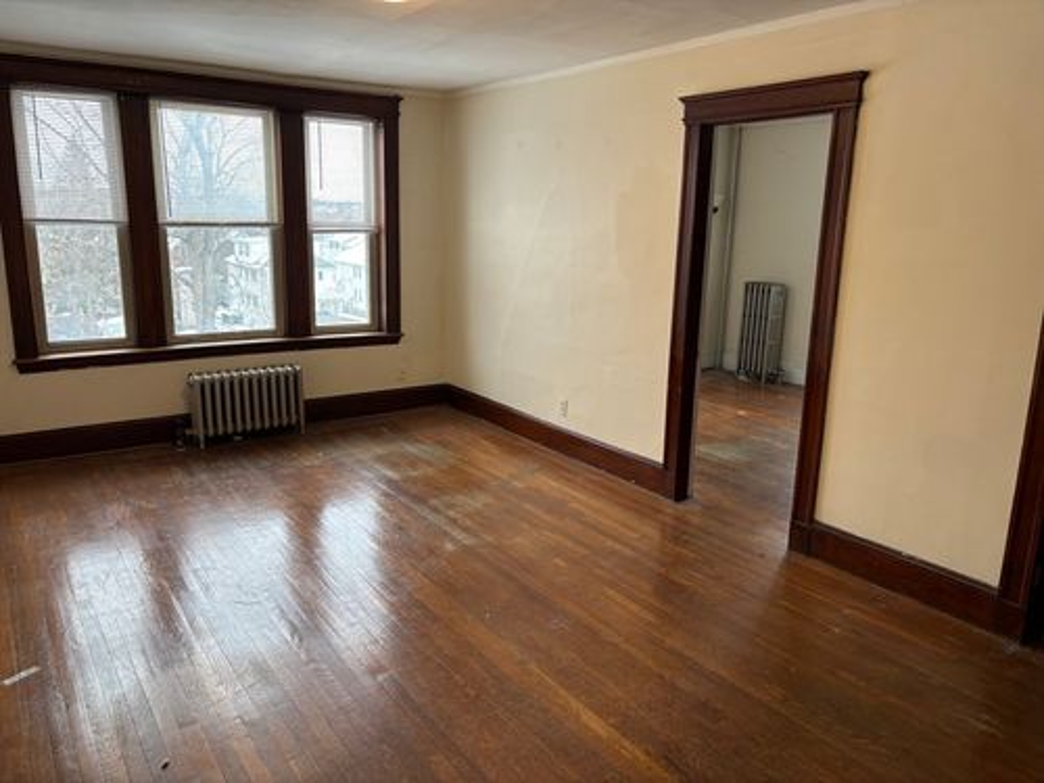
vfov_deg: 53.1
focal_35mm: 26
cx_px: 522
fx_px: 784
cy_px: 392
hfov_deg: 67.3
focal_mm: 5.96
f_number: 1.6
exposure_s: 1/60
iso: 100
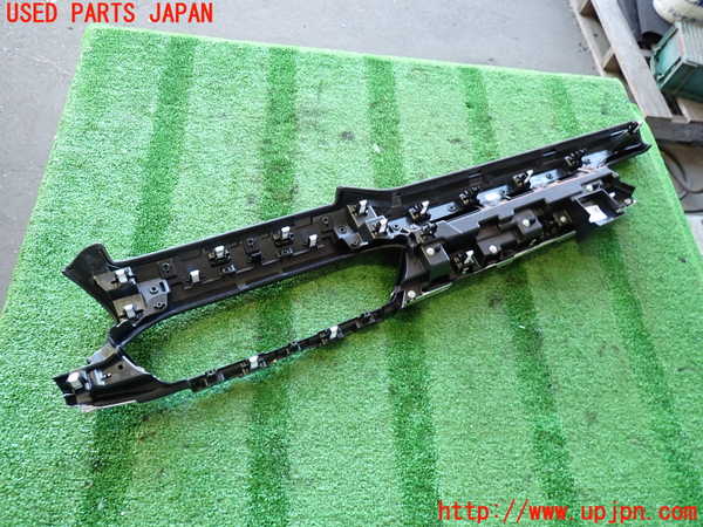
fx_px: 508
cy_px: 264
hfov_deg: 69.4
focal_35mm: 25
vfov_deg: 54.9
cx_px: 352
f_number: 2
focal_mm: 4.5
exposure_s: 1/50
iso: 200
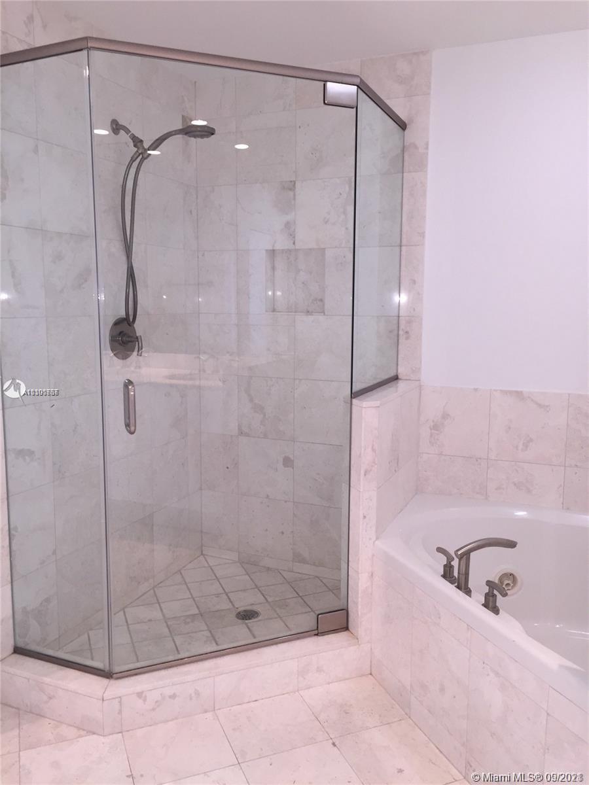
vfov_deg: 61.7
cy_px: 392
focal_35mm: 29
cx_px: 294
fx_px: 658
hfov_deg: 48.2
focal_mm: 4.15
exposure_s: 1/30
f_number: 2.2
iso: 64
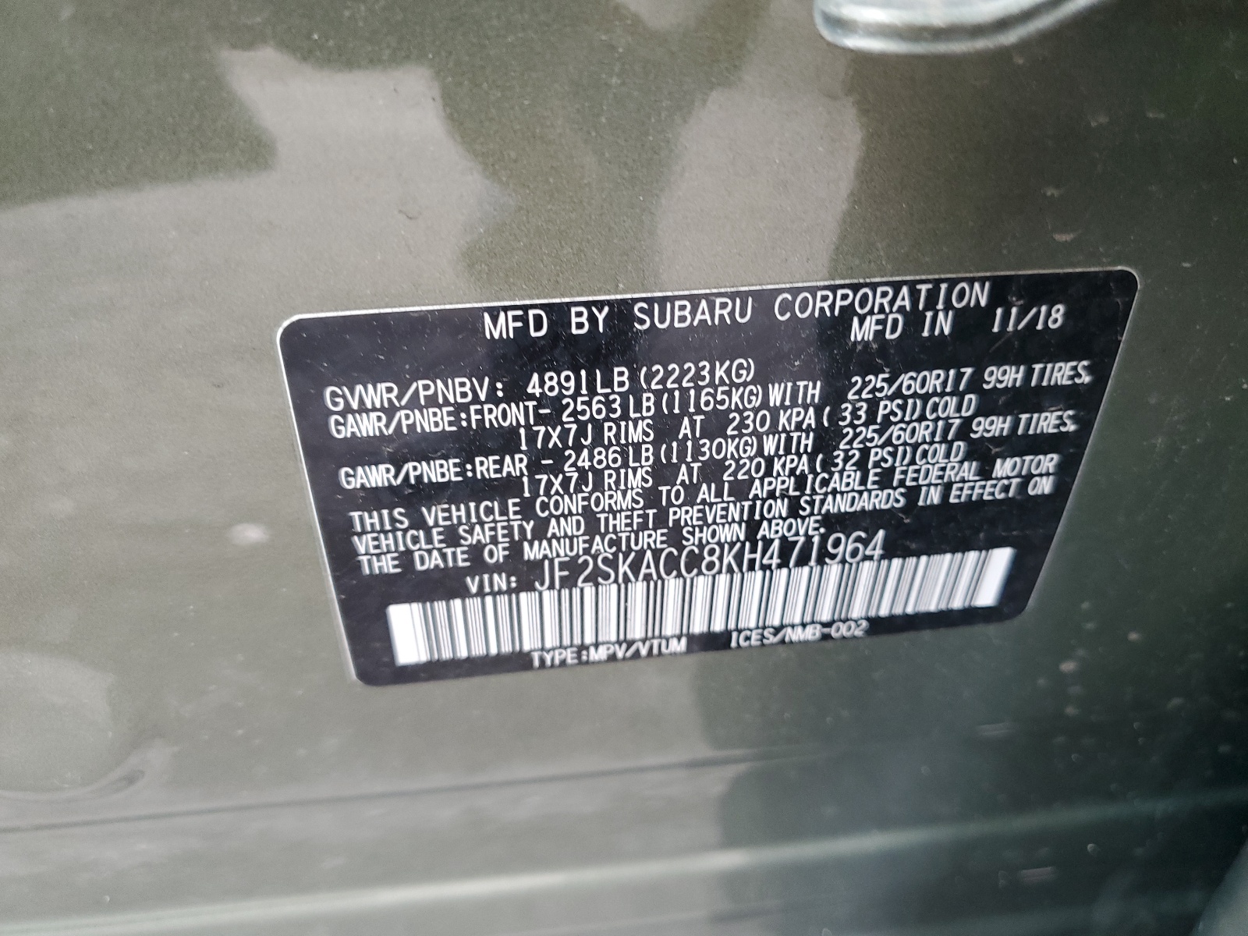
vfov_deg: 53.1
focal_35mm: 26
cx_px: 624
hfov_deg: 67.3
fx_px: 937
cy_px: 468
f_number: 1.5
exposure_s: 1/60.2
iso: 91
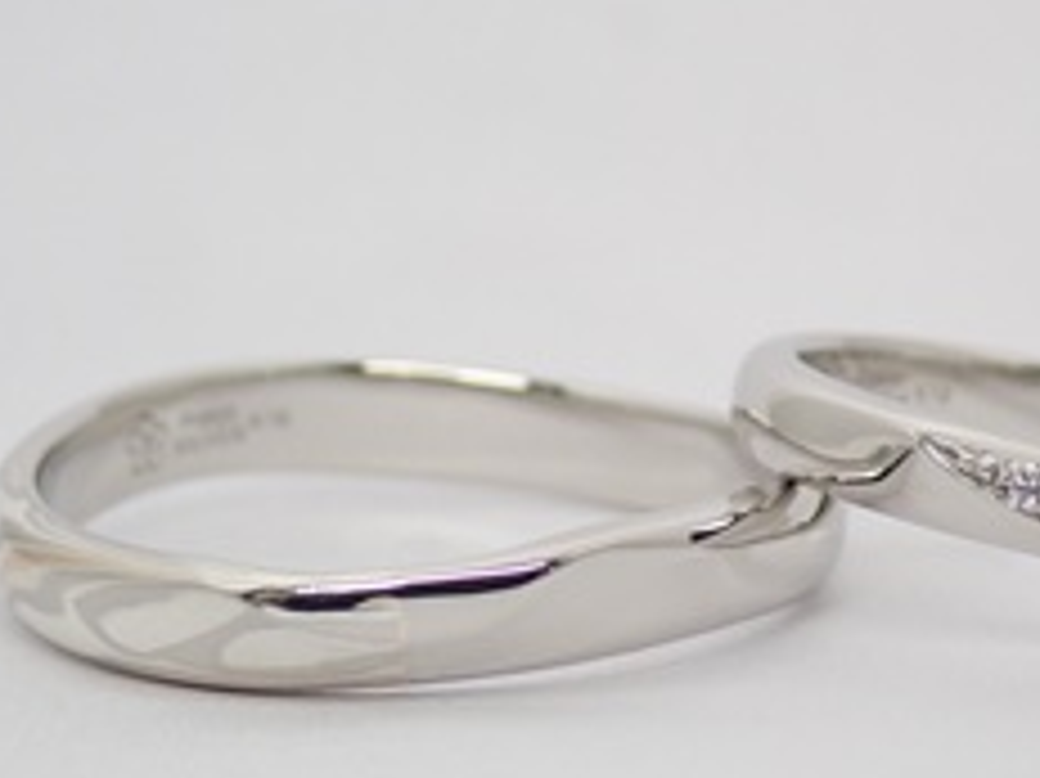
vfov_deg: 9.9
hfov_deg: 13.1
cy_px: 533
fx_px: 4504
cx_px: 702
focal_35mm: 150
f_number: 4.1
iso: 200
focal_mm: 13.65
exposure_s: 1/125
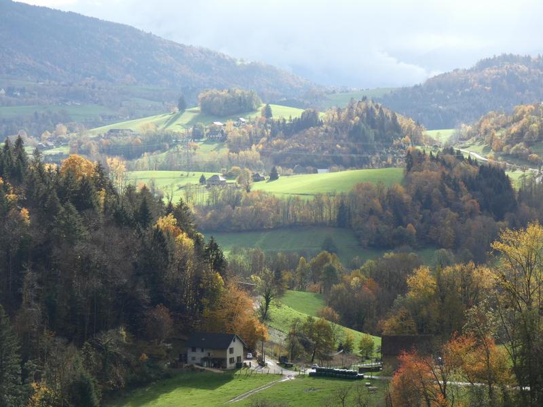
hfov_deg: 15.8
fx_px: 1961
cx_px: 272
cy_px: 204
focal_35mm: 125
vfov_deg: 11.9
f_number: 5.2
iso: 80
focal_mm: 22.4
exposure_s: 1/125
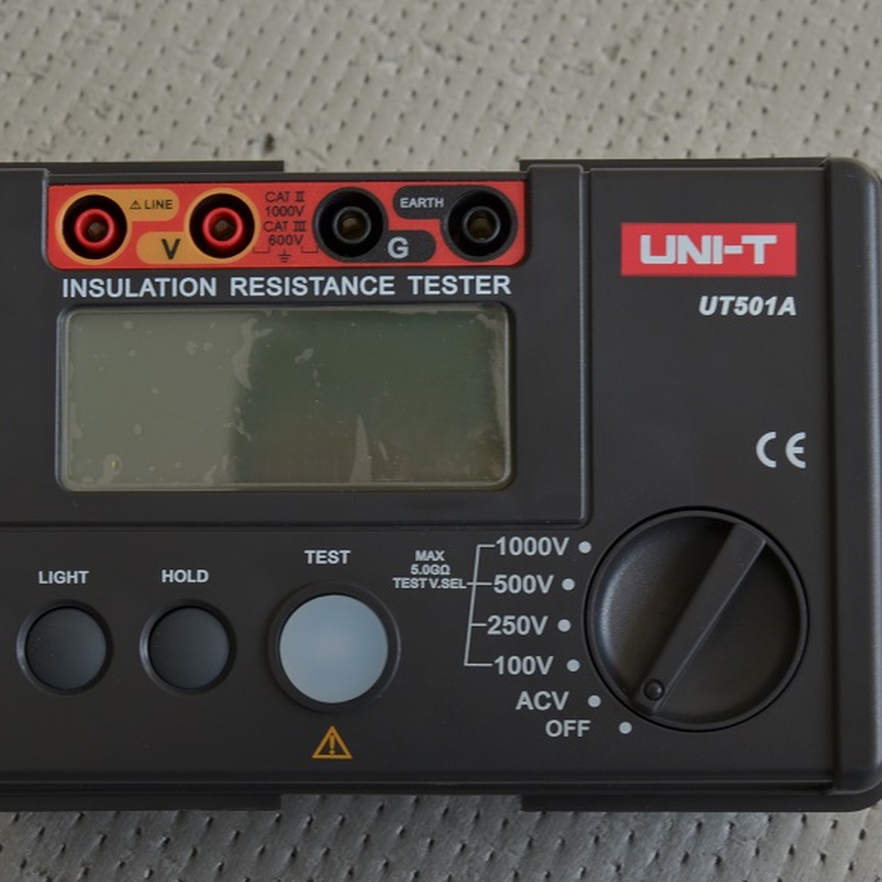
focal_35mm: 101
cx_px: 412
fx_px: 2912
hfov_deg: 17.2
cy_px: 441
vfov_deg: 17.2
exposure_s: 1/10
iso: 250
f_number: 13
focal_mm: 52
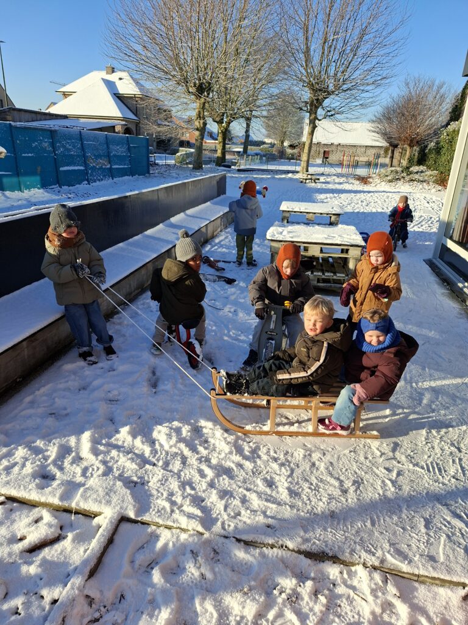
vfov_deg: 73.9
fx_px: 415
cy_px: 312
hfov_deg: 58.9
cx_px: 234
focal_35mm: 23
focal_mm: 5.54
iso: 50
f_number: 1.8
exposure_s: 1/1253
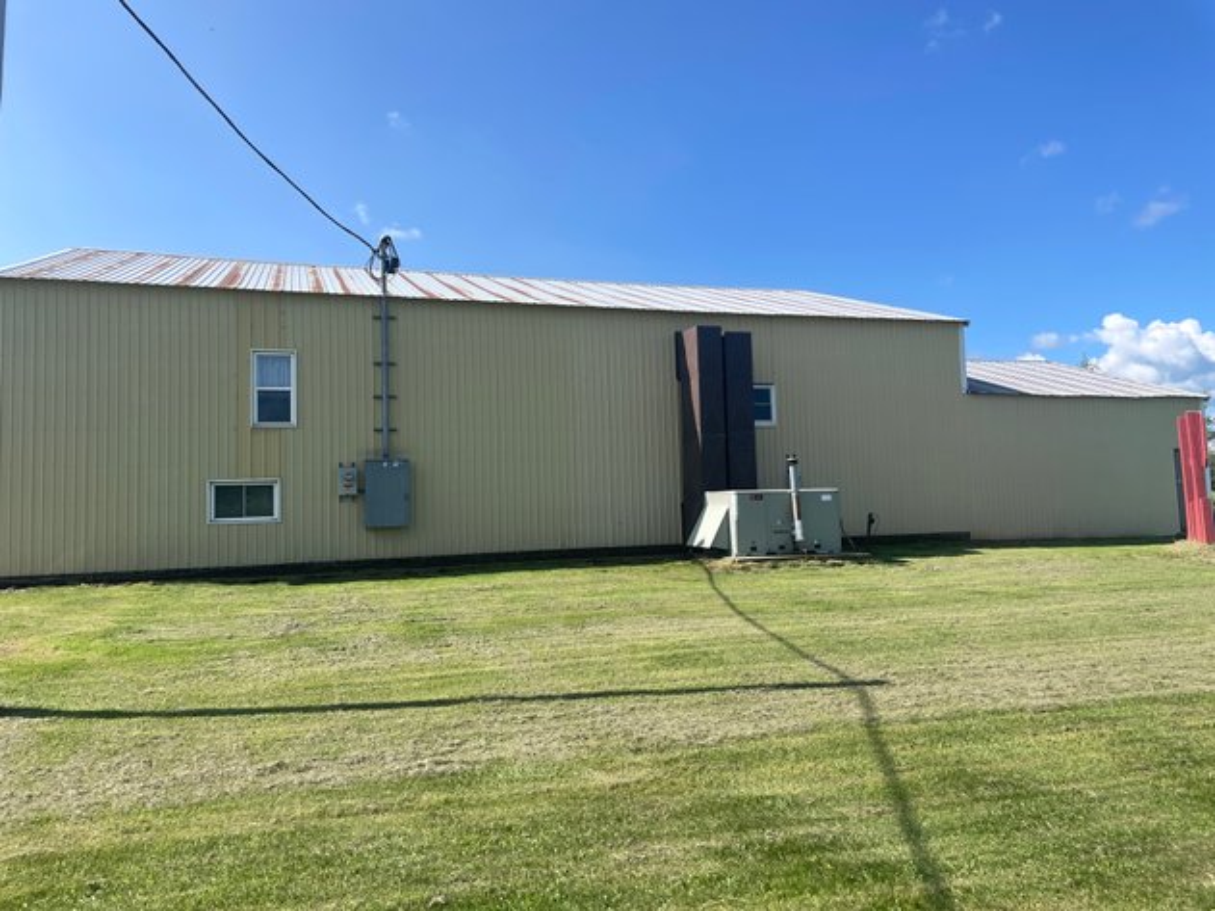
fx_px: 912
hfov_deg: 67.3
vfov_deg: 53.0
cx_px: 608
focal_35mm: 26
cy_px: 456
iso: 32
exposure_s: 1/2747
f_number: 1.6
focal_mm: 4.2
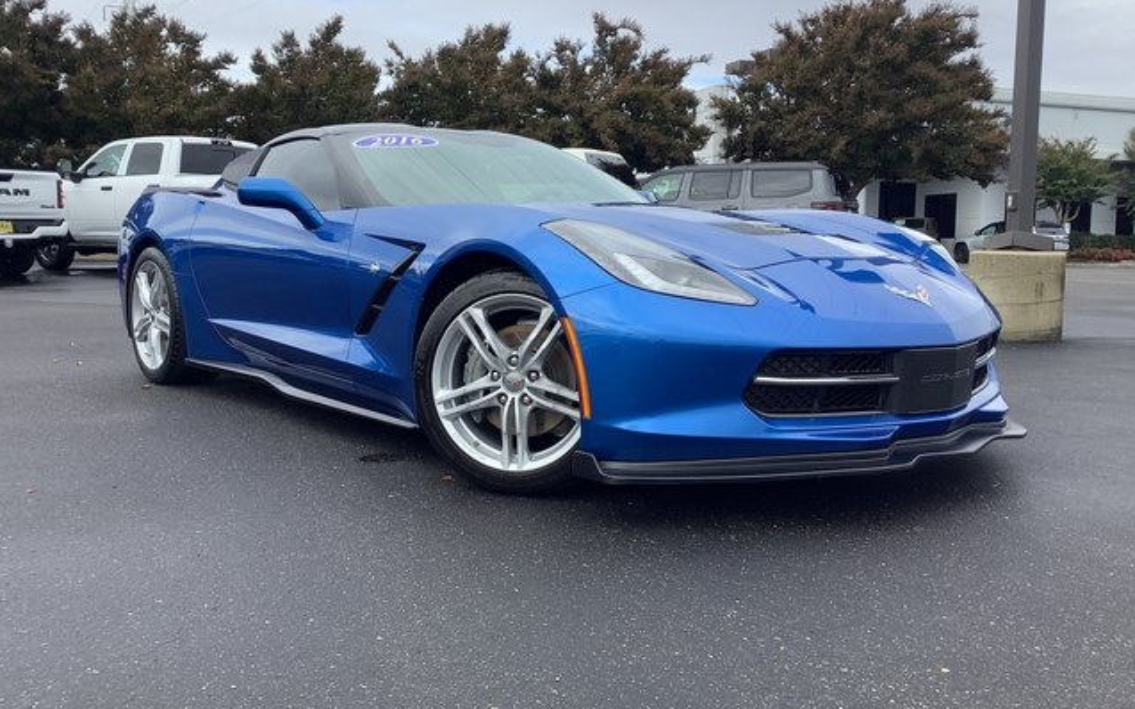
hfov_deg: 58.1
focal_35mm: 33
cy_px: 322
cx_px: 567
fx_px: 1021
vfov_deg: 38.3
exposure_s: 1/360
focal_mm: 3.3
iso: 25
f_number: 2.4
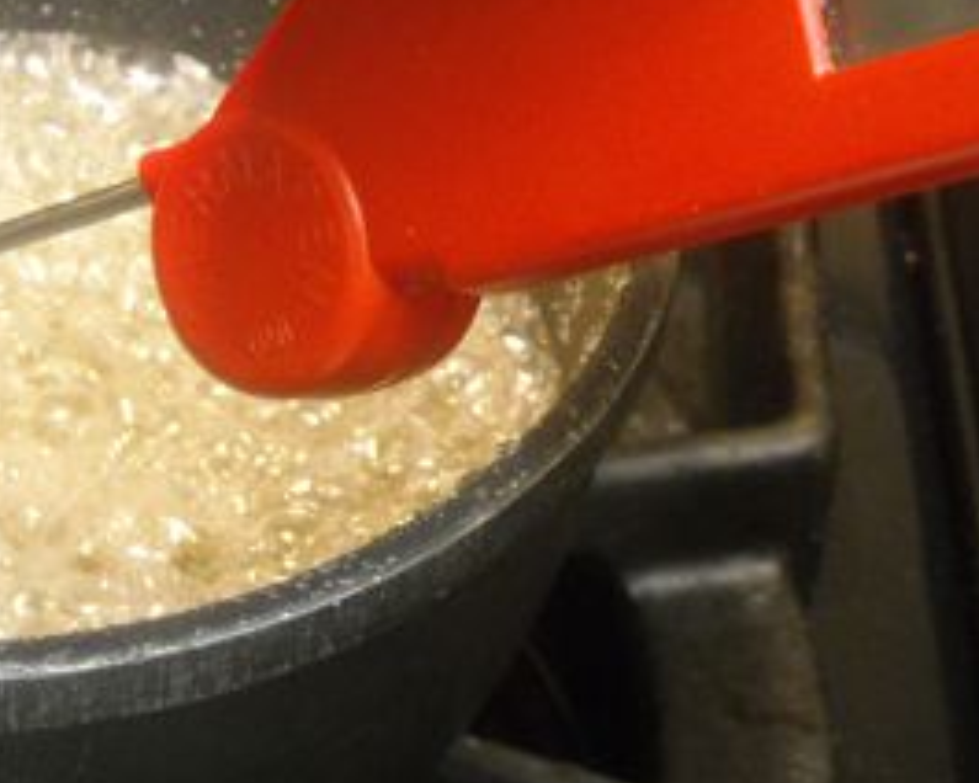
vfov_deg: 12.2
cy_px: 225
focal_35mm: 126
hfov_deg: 15.3
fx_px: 3651
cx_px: 613
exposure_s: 1/23
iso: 400
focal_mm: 12.3
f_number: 3.9
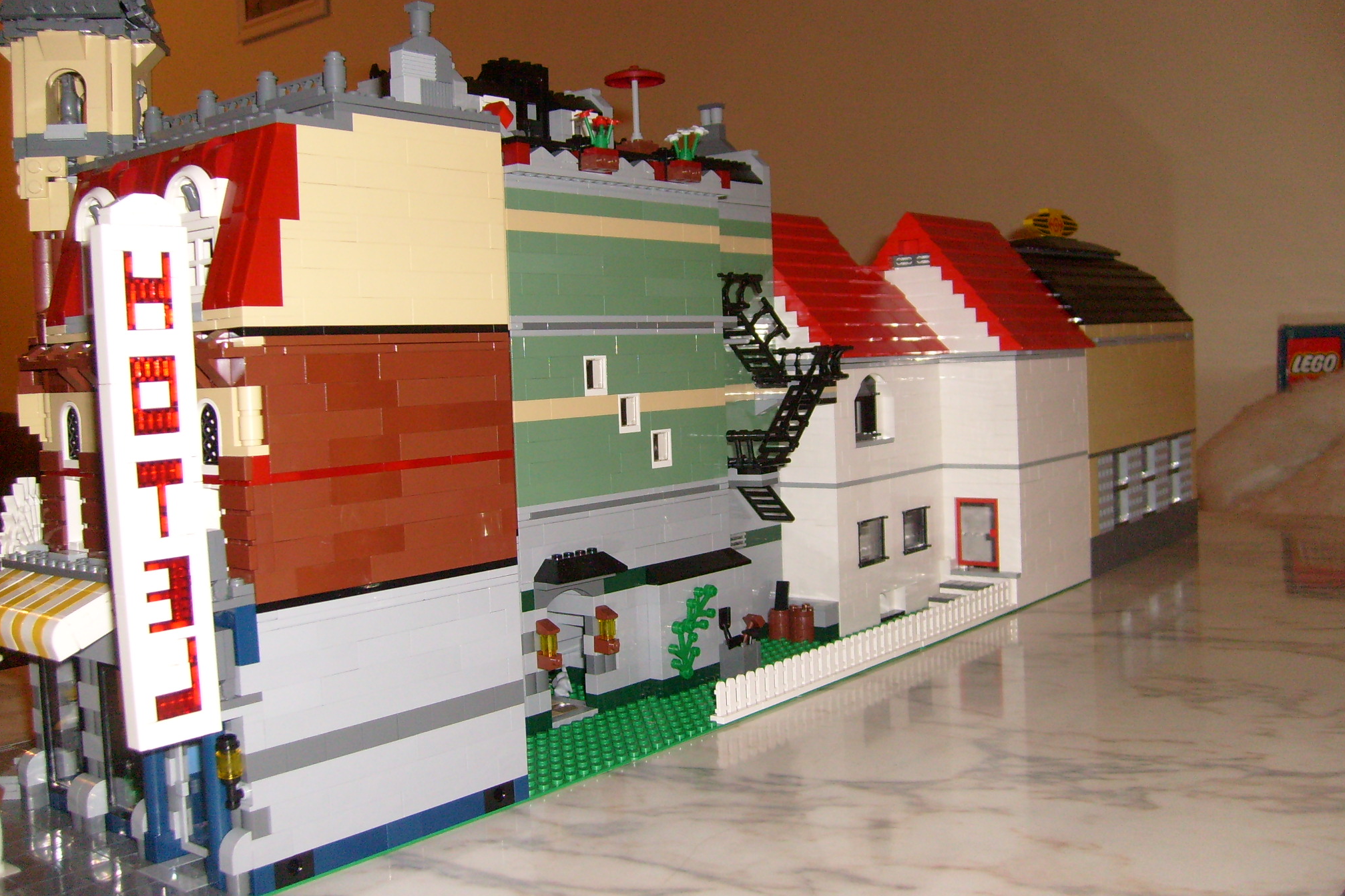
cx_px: 680
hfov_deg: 51.9
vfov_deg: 35.9
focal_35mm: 37
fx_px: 1382
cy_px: 404
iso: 100
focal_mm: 5.8
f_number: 2.8
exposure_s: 1/45
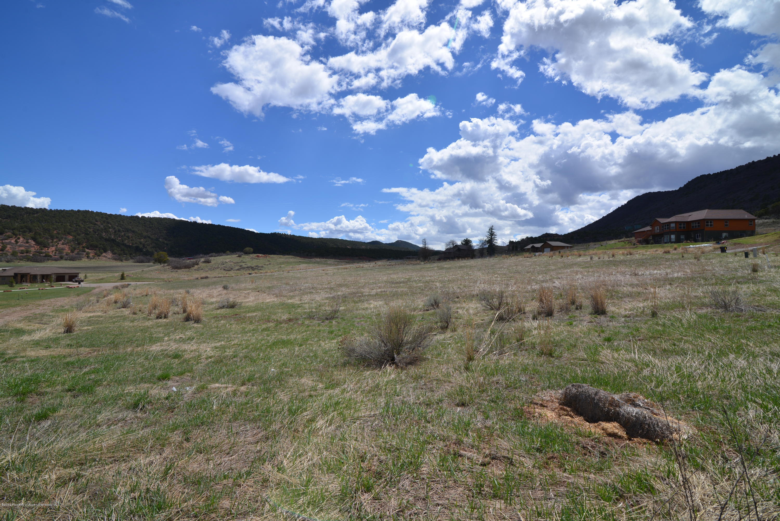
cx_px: 390
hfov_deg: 96.7
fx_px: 347
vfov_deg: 73.8
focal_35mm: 16
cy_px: 260
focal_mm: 16
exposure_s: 1/320
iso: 100
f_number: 9
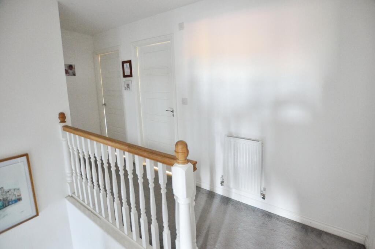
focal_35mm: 15
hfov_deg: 100.5
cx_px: 188
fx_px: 156
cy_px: 124
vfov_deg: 77.1
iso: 3200
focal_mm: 10
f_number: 3.5
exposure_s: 1/20
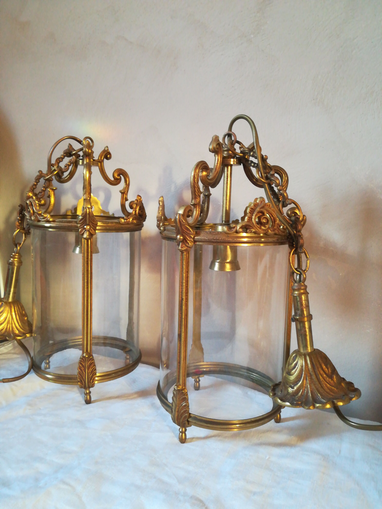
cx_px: 191
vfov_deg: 67.3
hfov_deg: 53.1
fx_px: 383
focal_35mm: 26
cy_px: 254
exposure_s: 1/24
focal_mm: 3.83
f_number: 2.2
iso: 320
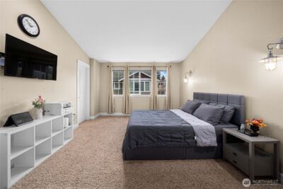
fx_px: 94
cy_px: 94
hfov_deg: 112.6
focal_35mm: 12
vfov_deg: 90.1
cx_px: 142
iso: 1000
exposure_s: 1/25
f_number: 7.1
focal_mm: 12
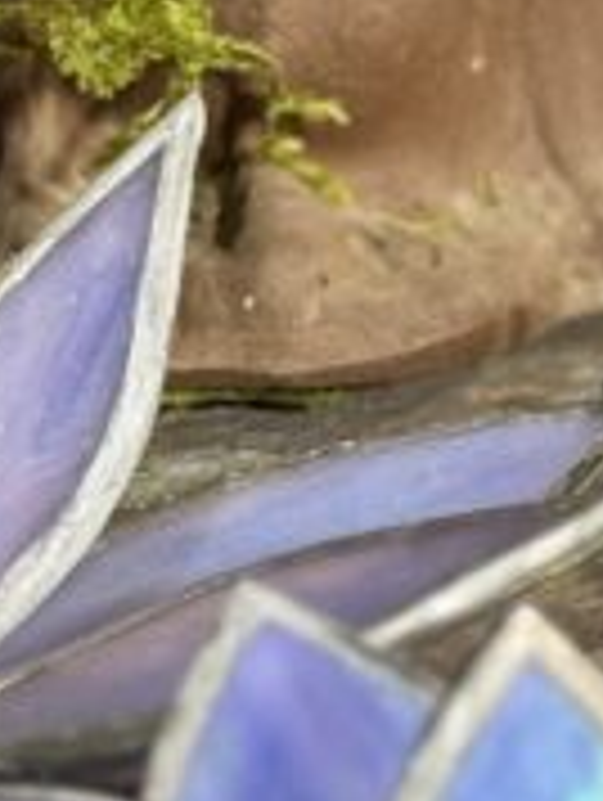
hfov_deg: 5.4
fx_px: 6395
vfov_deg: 7.1
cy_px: -117
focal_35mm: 276
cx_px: 616
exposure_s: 1/60
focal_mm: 6.76
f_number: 1.78
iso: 160
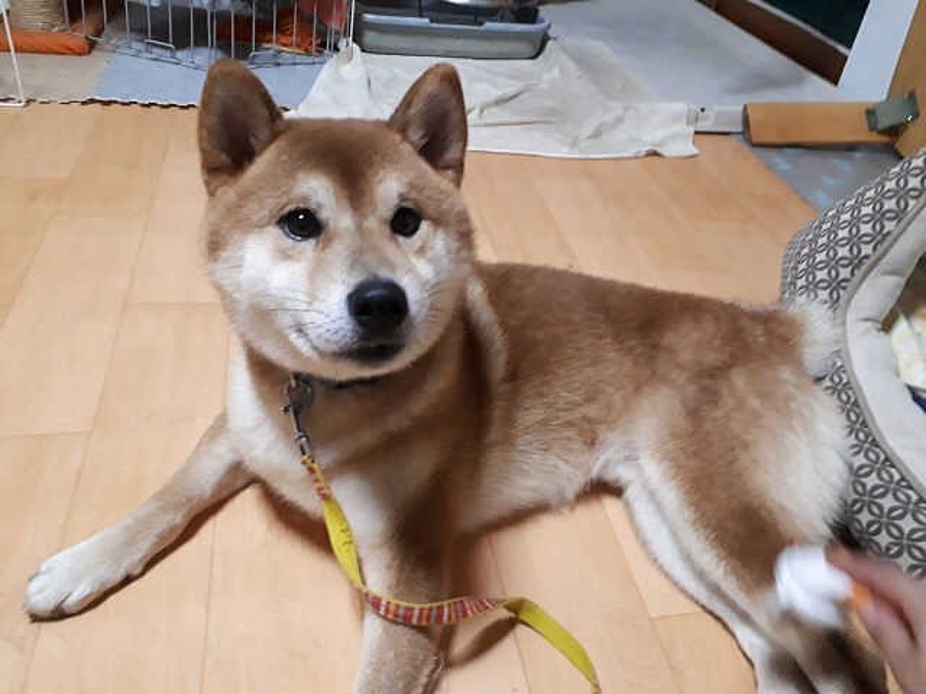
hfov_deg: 65.3
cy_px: 347
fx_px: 722
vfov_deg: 51.4
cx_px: 463
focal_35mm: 27
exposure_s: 1/17
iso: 640
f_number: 1.9
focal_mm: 3.6
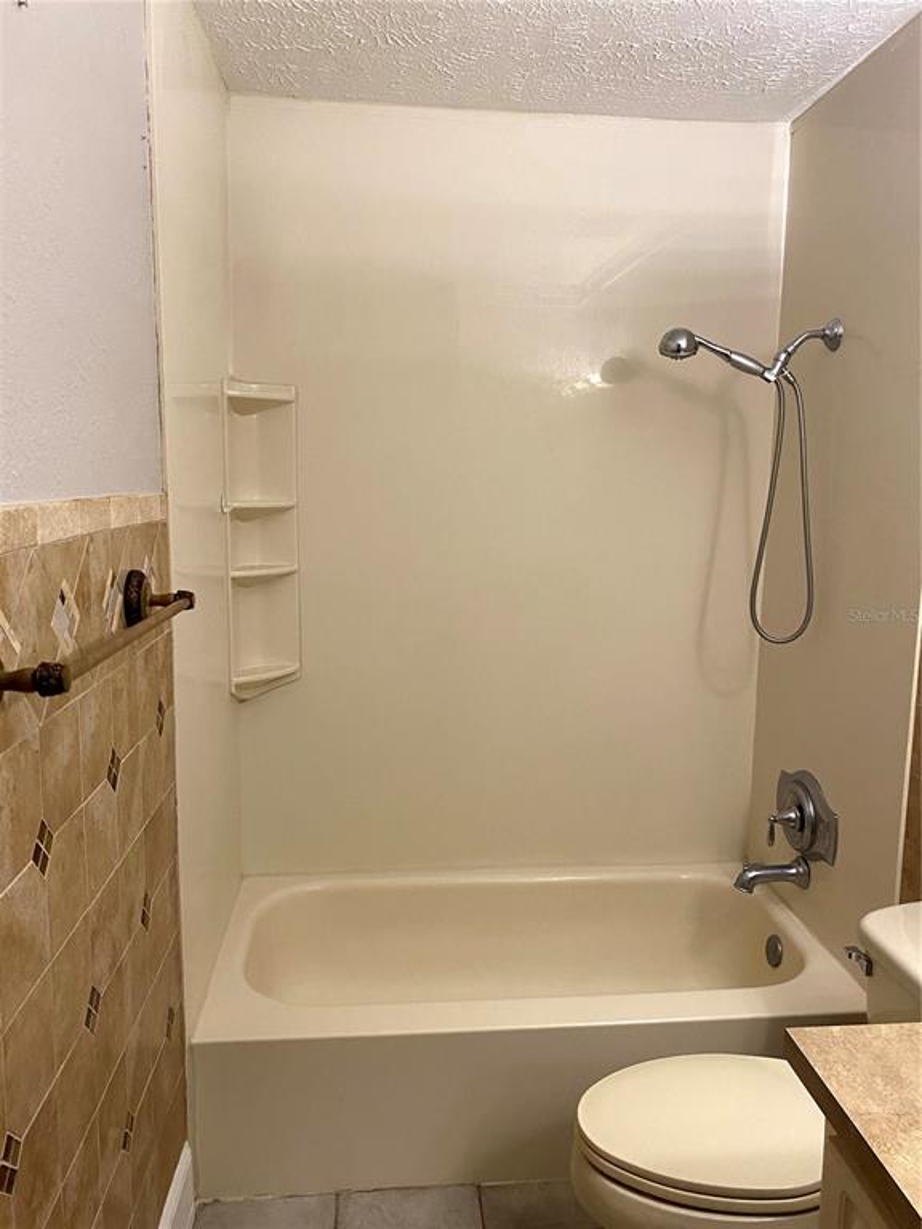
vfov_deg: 67.3
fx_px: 923
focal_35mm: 26
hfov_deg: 53.1
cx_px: 461
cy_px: 614
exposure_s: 1/60
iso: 200
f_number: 1.8
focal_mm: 4.25
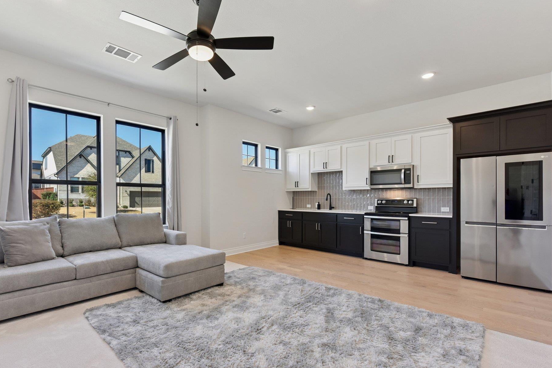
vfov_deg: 70.3
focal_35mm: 17
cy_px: 201
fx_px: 261
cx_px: 252
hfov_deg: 93.1
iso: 800
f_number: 7.1
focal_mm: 15
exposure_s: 1/125
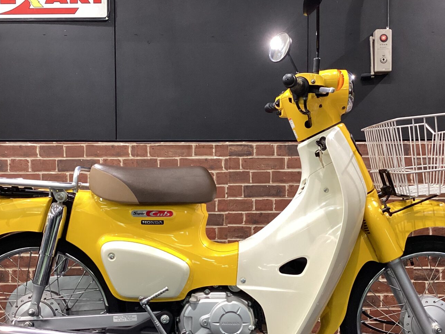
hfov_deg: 41.2
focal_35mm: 46
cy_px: 206
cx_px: 221
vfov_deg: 31.4
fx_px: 591
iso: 250
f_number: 2.4
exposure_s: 1/50
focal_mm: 3.3
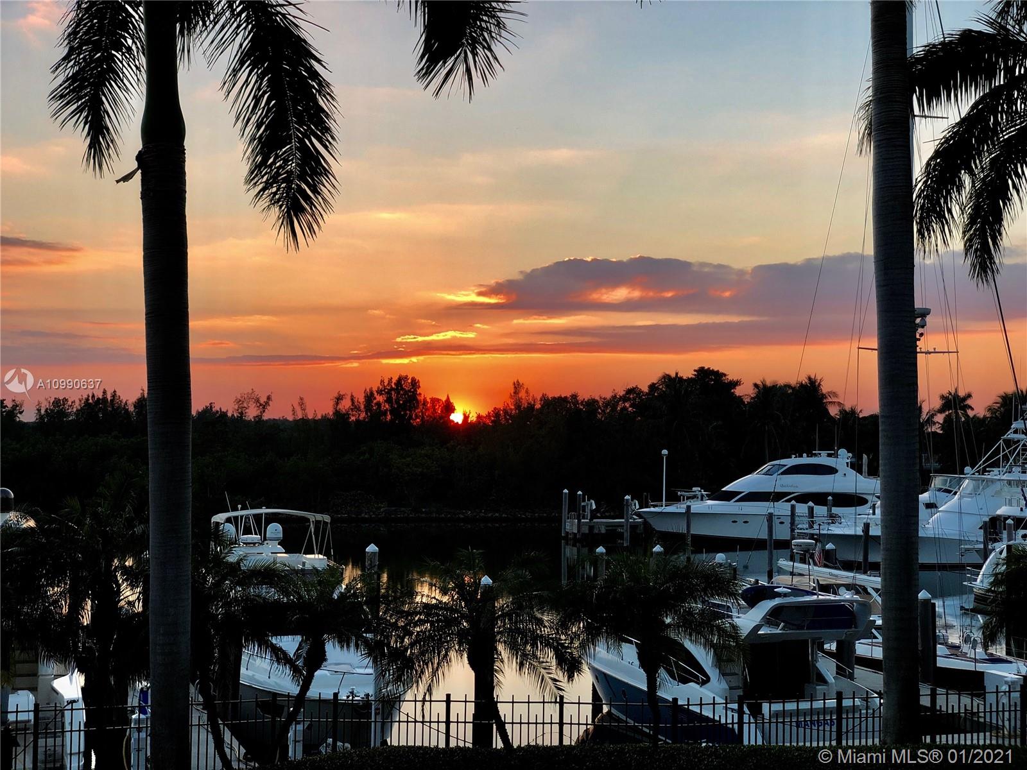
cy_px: 385
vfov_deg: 28.0
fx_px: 1543
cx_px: 514
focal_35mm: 52
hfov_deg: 36.8
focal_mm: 6
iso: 16
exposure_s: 1/121
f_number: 2.4
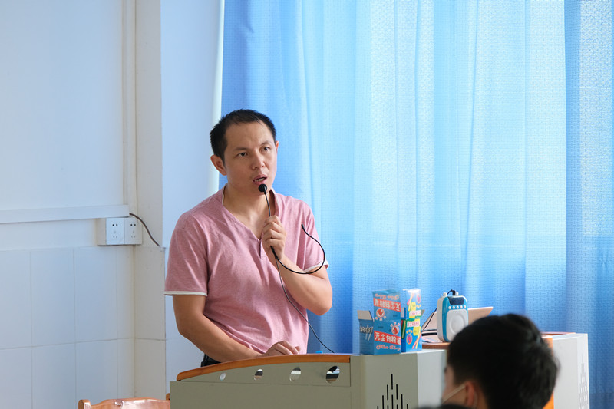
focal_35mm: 174
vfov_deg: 7.9
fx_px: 2967
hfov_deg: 11.8
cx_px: 307
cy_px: 204
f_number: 5.6
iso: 1600
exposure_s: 1/30
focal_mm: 116.1
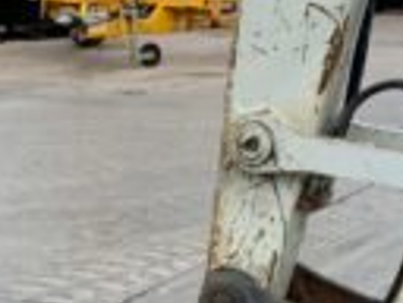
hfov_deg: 13.6
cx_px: 123
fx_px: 1688
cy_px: 625
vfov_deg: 9.5
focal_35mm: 145
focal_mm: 3
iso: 20
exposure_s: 1/122
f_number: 1.8
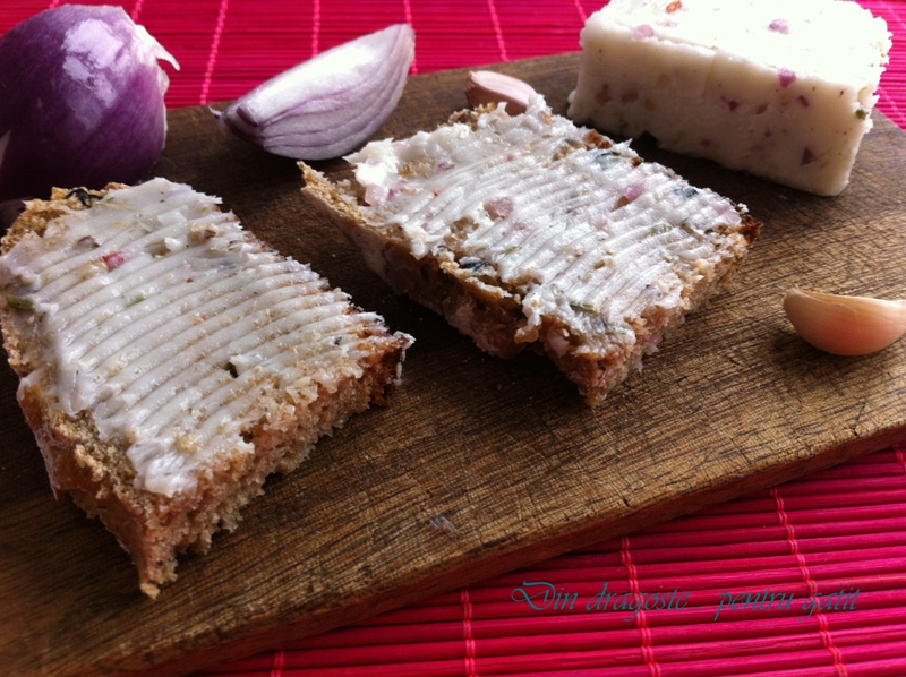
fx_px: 915
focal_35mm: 35
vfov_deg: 40.6
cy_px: 338
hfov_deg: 52.7
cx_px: 453
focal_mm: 3.85
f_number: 2.8
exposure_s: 1/24
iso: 80
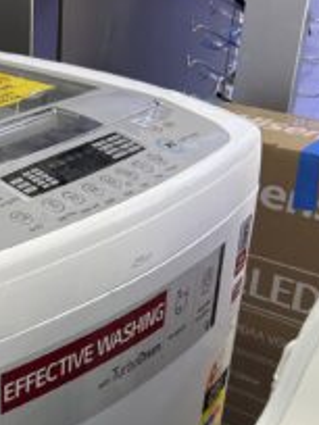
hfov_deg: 18.8
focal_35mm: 73
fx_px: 897
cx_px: -90
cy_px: 478
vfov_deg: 24.7
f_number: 1.5
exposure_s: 1/100
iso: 100
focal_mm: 5.7
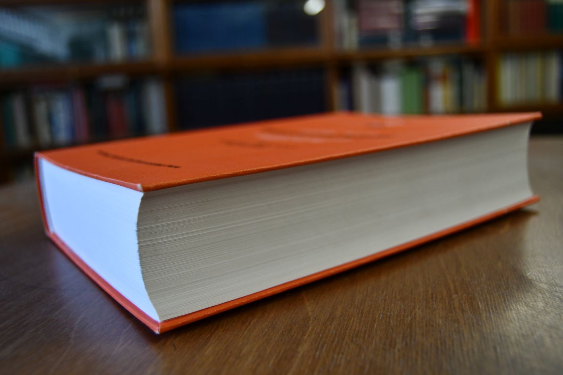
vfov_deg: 38.9
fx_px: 532
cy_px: 188
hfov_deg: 55.8
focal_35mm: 34
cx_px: 282
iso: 800
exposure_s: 1/160
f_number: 3.8
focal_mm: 23
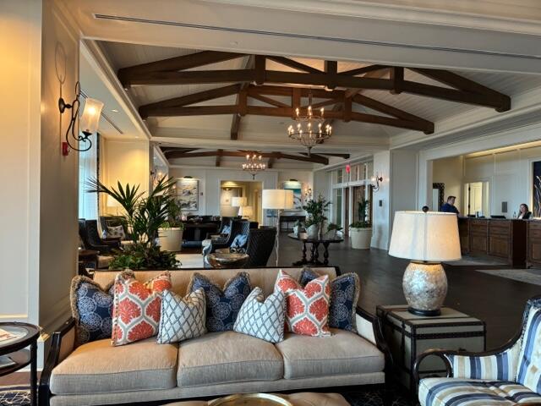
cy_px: 203
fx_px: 406
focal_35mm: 26
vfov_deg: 53.1
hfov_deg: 67.3
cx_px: 270
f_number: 1.6
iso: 250
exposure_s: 1/60
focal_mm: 5.96
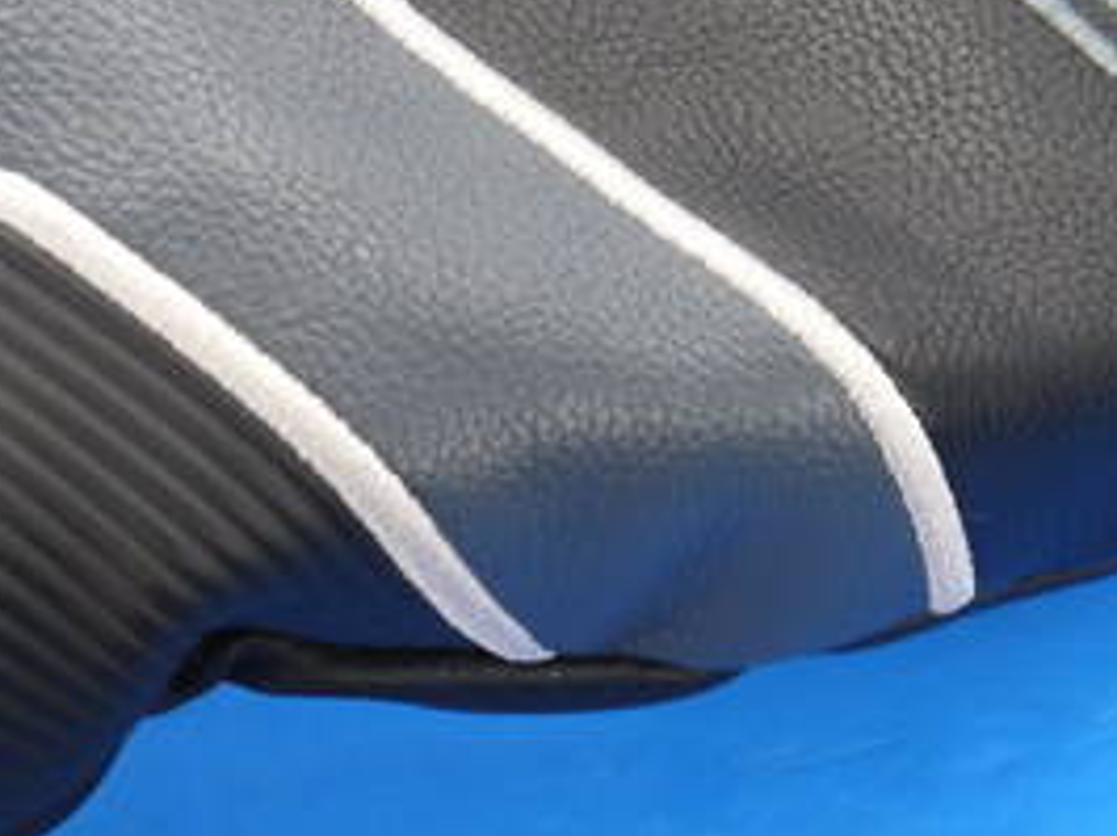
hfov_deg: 12.4
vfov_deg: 9.3
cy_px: 4
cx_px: 672
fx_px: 5126
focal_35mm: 159
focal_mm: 33
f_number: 5.2
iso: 800
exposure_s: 1/60
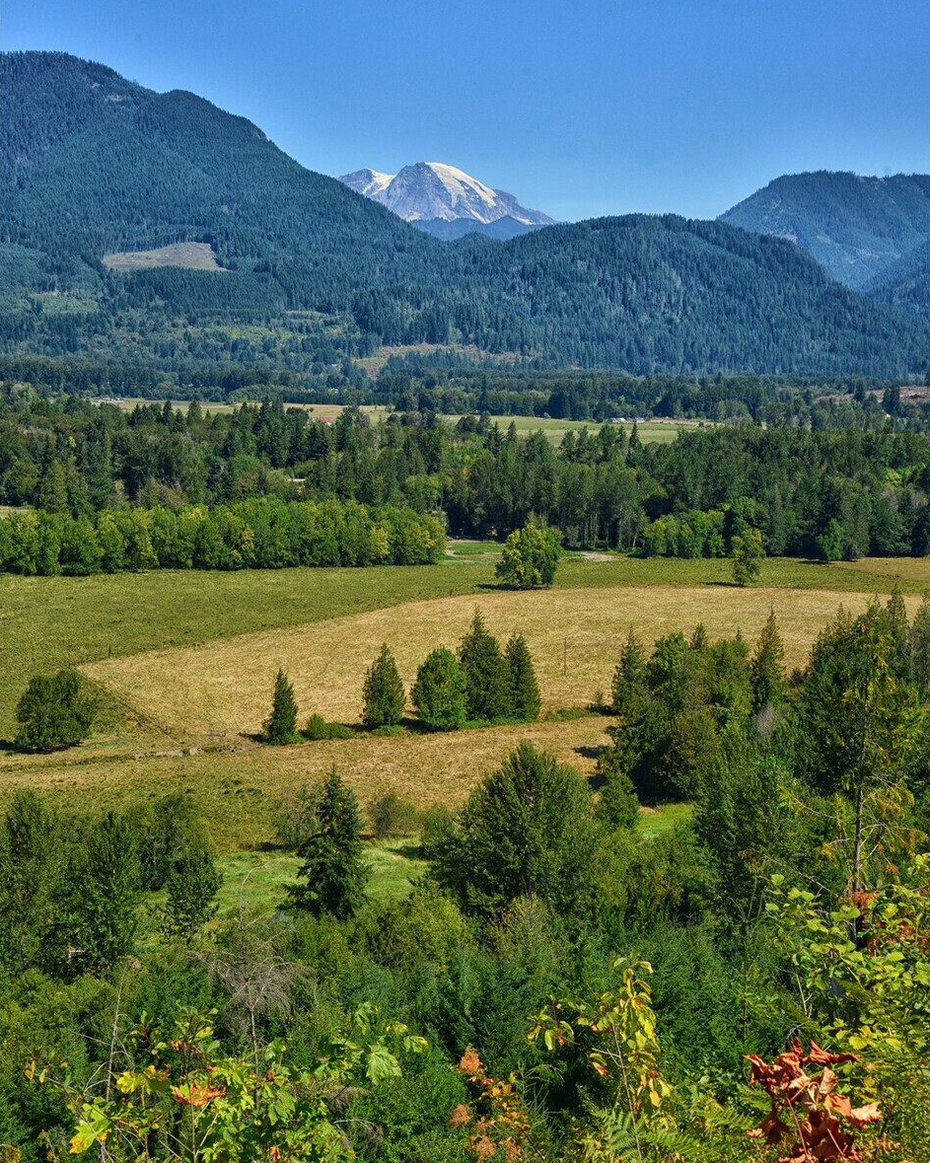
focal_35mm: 55
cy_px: 626
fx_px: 1893
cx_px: 472
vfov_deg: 34.1
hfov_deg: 27.6
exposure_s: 1/400
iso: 200
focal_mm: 48
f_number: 11
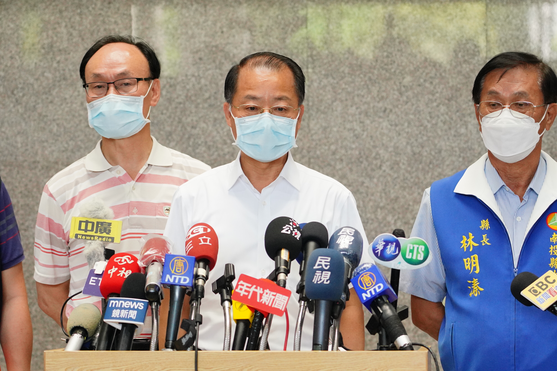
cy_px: 186
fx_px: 2274
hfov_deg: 14.0
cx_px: 278
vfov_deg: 9.3
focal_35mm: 147
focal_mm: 98
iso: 3200
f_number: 4
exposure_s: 1/160
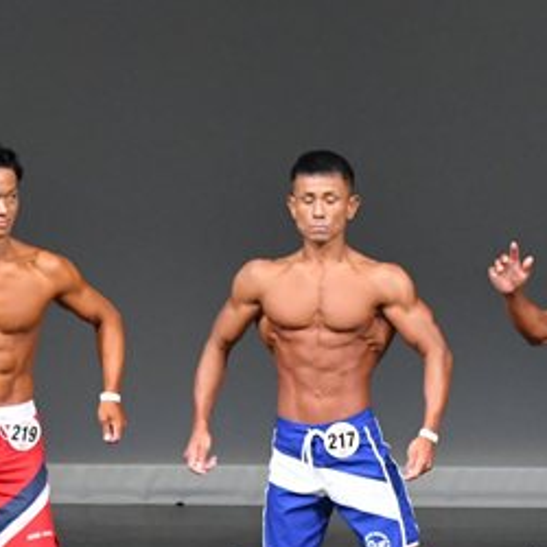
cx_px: 601
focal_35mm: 571
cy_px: 372
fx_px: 10208
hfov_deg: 3.1
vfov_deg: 3.1
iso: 5000
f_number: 5.6
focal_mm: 145
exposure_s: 1/400
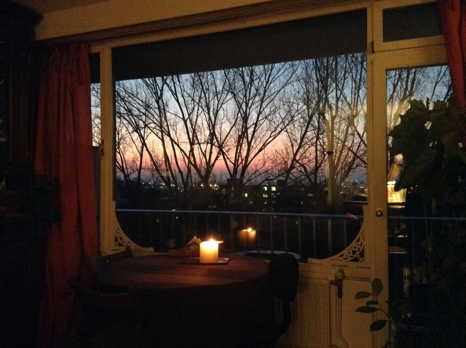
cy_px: 174
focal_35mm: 33
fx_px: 444
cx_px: 233
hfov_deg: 55.4
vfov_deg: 42.8
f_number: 2.4
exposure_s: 1/15
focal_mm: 3.3
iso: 640
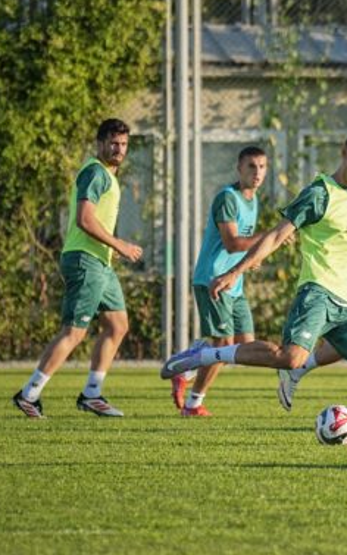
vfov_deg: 4.1
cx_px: 446
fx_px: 7723
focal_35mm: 510
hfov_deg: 2.6
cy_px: 278
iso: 320
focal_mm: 200
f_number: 4
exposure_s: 1/1000
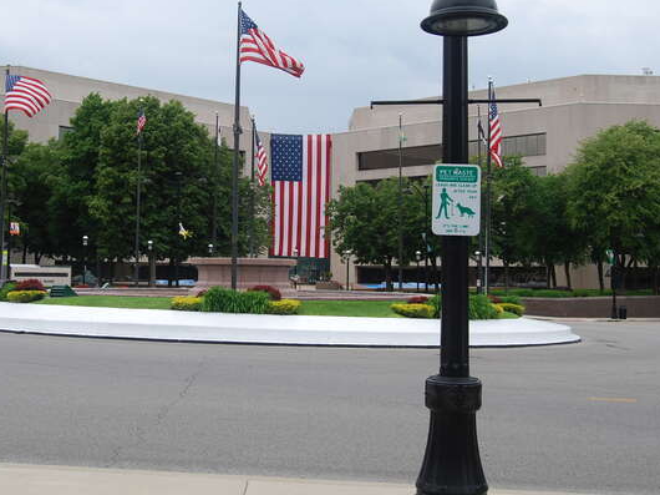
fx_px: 915
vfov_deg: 30.2
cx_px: 288
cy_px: 211
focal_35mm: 48
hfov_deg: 39.6
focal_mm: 22
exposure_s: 1/160
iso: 100
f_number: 6.3
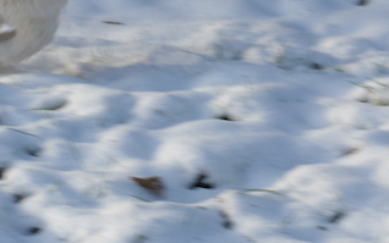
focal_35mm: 180
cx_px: 43
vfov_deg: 7.3
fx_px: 1909
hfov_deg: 11.6
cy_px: -16
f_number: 7.1
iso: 100
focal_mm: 19.2
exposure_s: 1/125
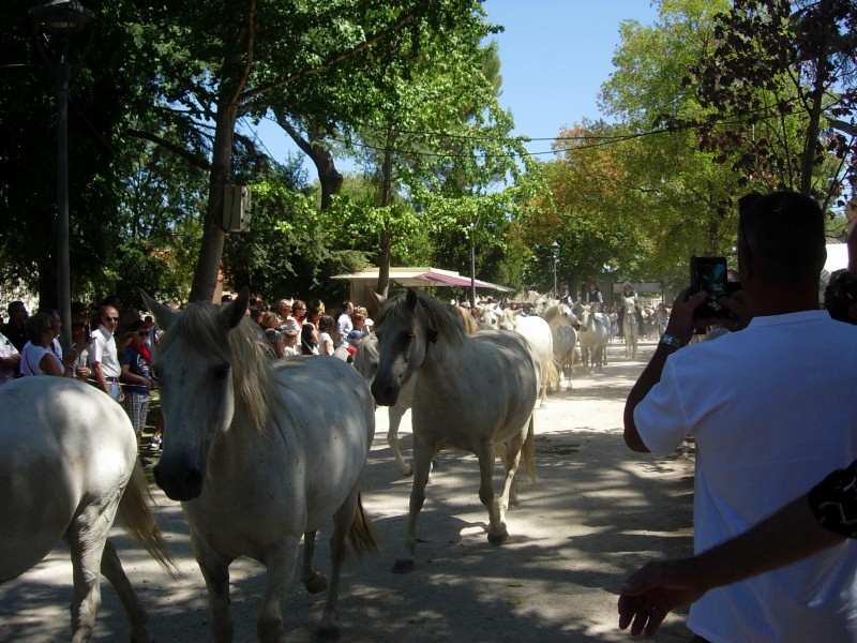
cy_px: 322
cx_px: 428
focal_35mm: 38
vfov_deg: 37.7
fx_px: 941
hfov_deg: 49.0
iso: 64
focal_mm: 7.8
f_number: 2.8
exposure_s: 1/912
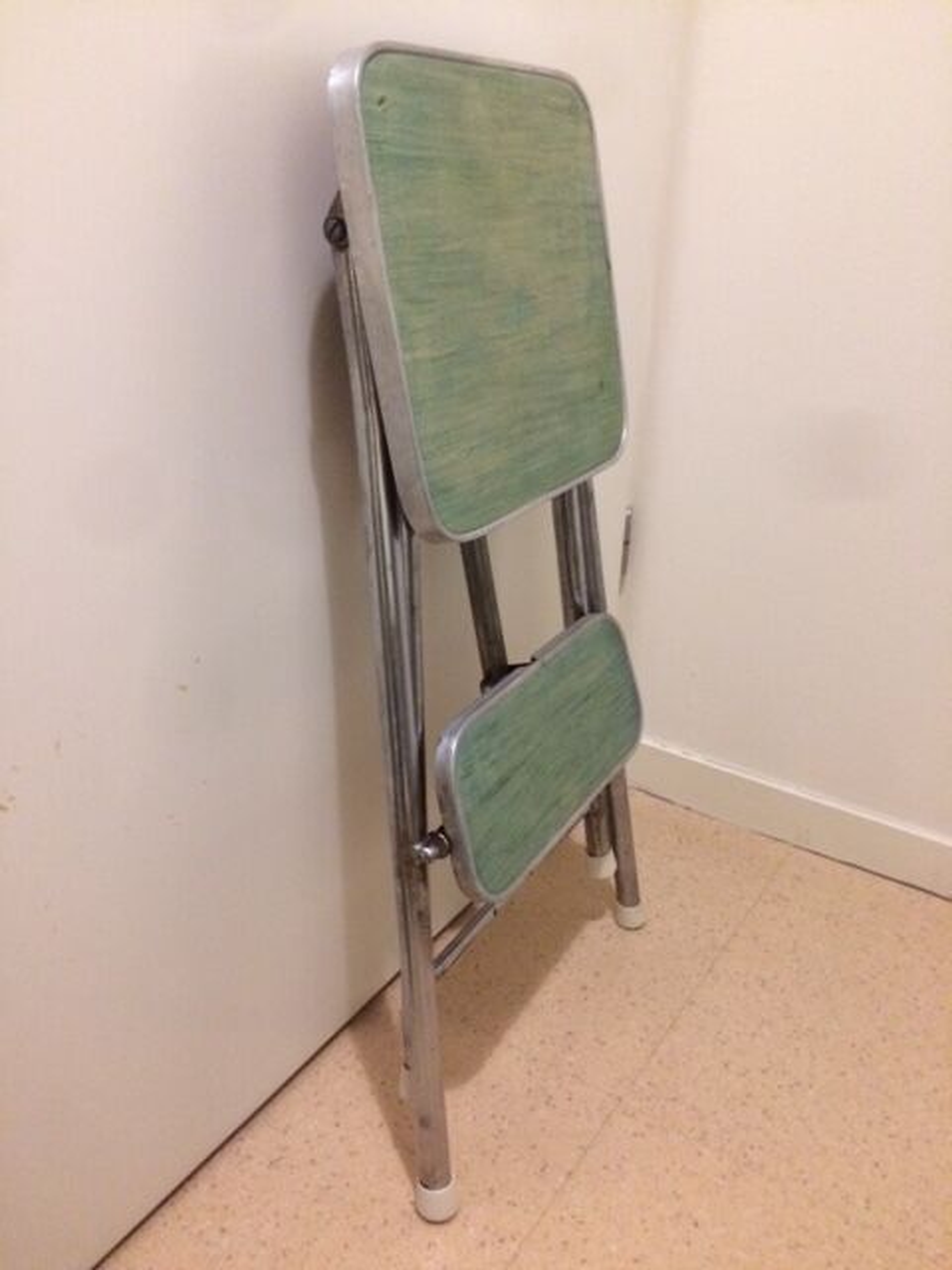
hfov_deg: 48.2
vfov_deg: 61.7
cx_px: 476
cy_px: 635
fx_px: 1063
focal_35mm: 29
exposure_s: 1/17
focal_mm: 4.15
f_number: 2.2
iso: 320
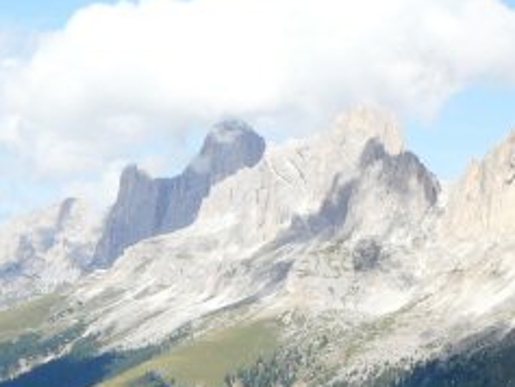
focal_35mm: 129
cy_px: 337
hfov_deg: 14.9
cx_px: 565
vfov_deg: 11.4
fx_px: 1920
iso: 100
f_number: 5.6
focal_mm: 7.7
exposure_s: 1/400
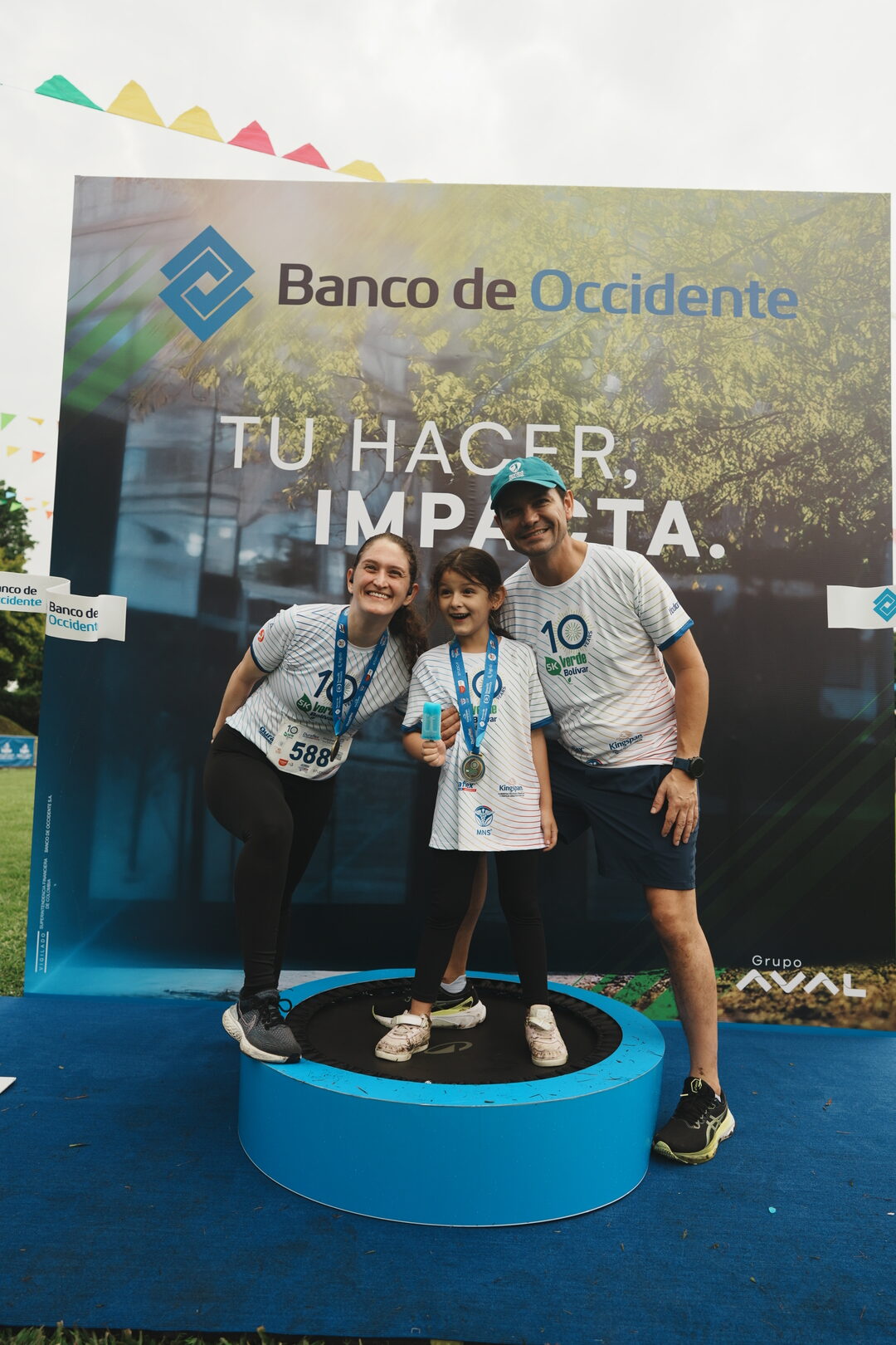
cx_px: 448
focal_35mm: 24
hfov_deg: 53.1
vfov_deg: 73.7
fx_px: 896
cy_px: 672
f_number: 3.2
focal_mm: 24
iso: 160
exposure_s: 1/250
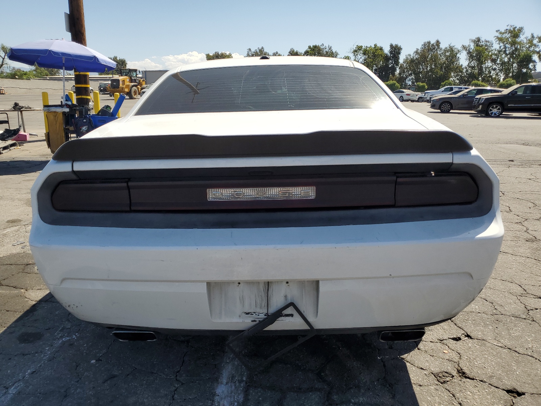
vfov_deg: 53.1
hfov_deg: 67.3
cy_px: 203
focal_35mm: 26
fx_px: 406
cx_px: 270
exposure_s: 1/3333
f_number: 1.5
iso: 50
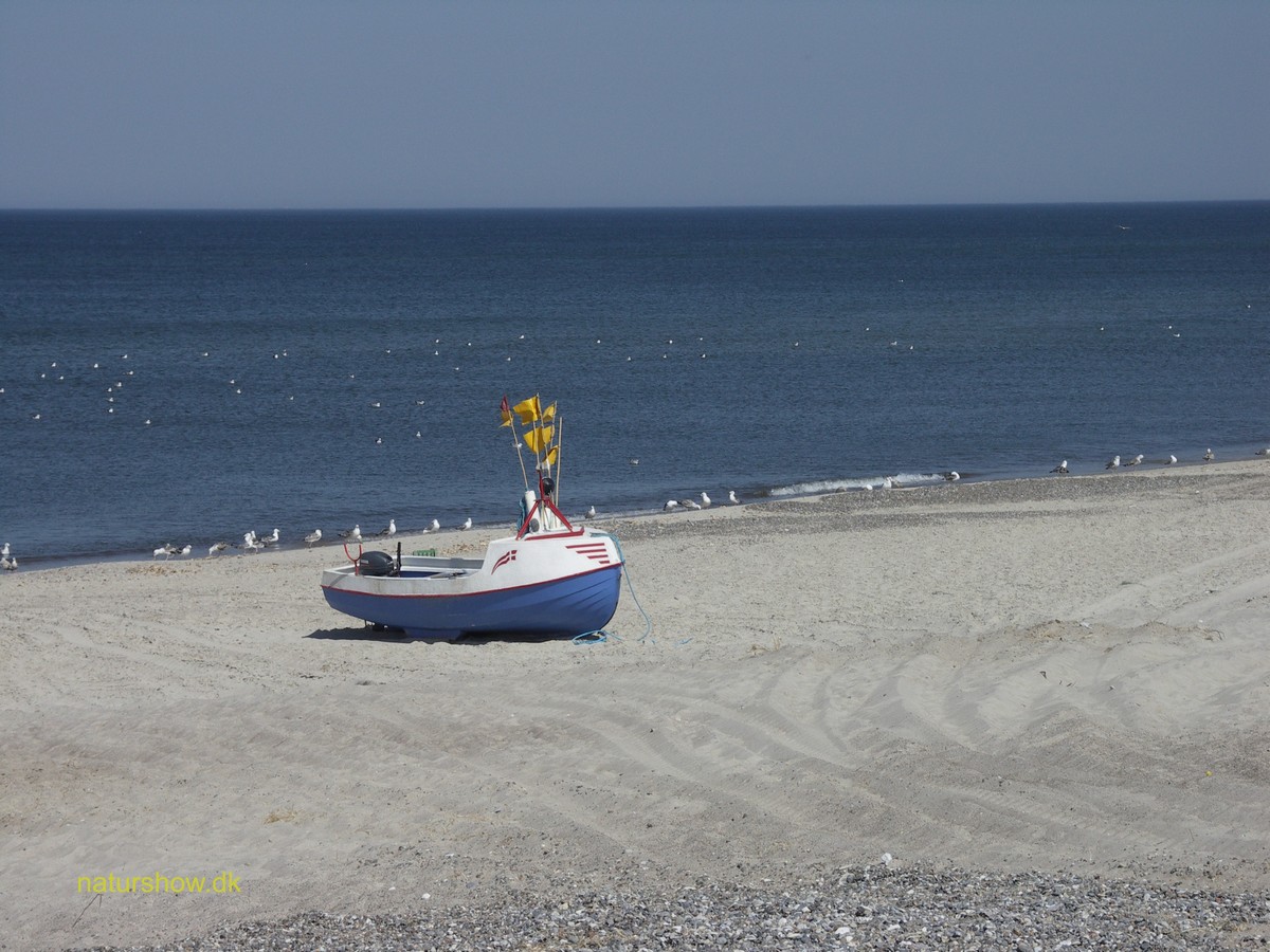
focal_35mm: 122
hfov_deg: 16.1
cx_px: 635
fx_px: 4476
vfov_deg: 12.1
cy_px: 476
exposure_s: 1/1000
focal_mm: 31.6
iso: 100
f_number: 5.6
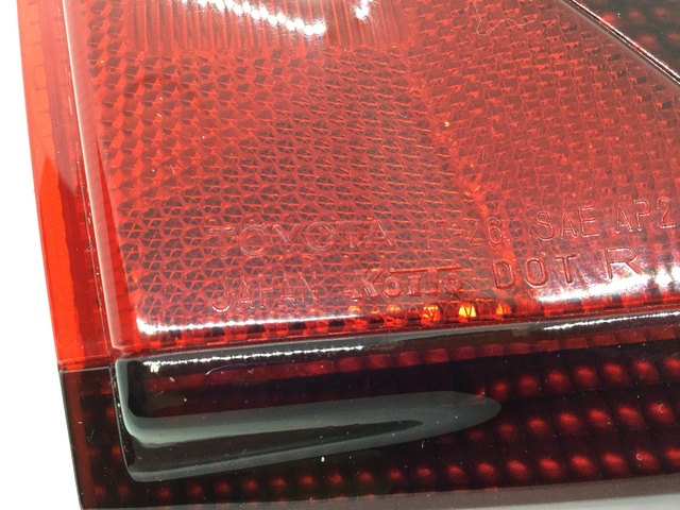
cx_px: 340
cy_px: 255
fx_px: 609
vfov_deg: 45.4
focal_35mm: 31
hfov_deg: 58.4
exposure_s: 1/30
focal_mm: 3.3
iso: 100
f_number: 2.4
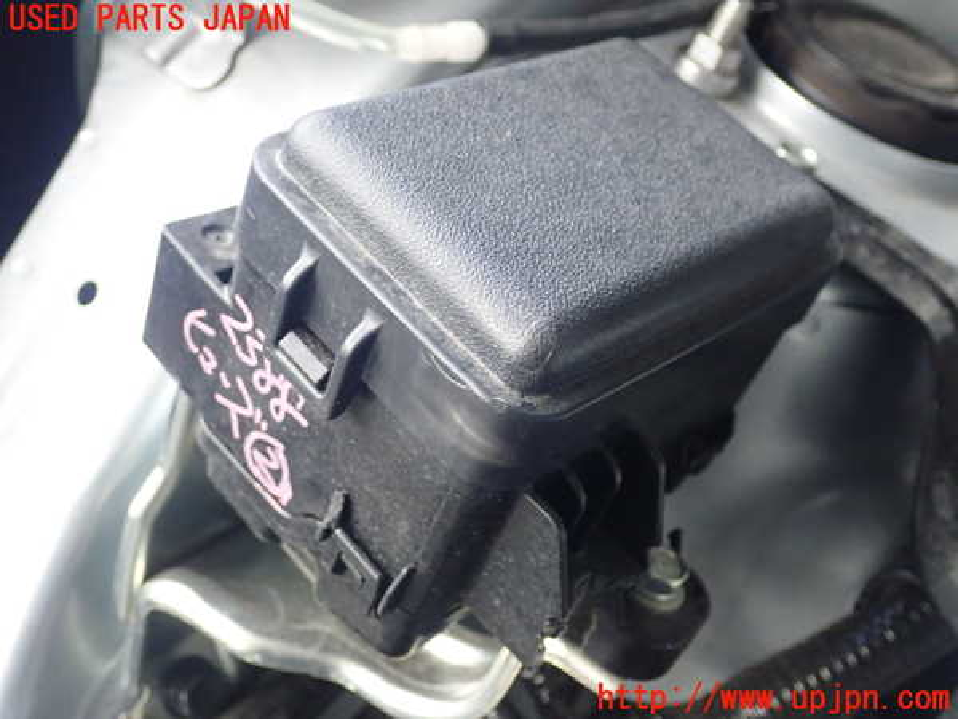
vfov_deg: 36.0
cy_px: 360
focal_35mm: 40
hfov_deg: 46.8
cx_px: 479
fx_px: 1107
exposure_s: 1/100
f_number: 2.8
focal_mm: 7.34
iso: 800
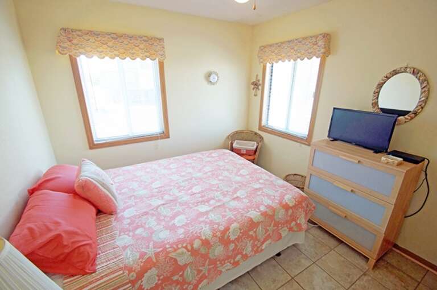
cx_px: 218
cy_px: 145
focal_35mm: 15
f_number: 4.5
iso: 400
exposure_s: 1/80
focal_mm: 10
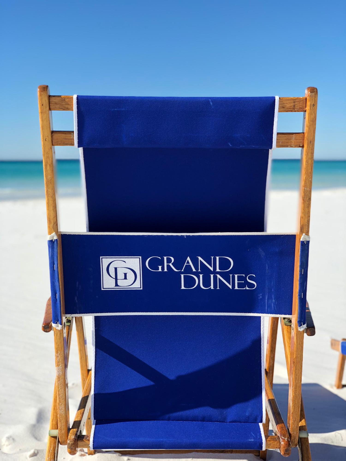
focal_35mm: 52
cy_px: 230
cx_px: 173
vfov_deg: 36.8
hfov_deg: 28.0
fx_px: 693
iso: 16
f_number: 2.4
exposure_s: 1/823
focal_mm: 6
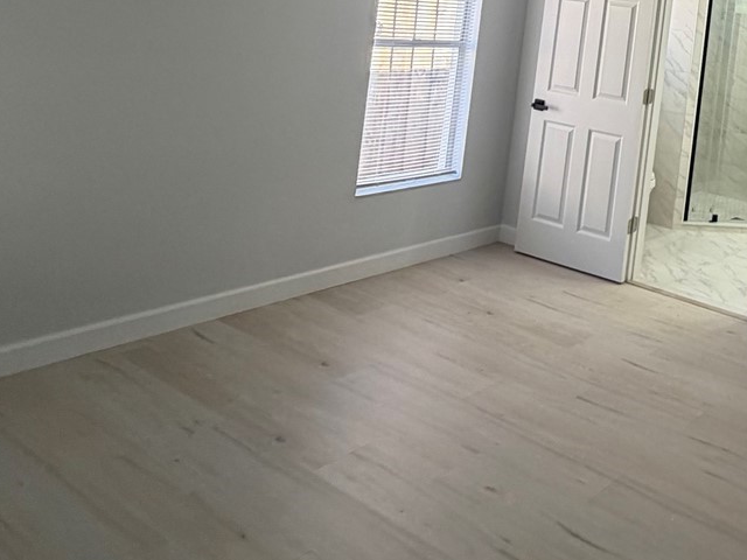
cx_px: 795
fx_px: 755
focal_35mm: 35
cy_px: -1
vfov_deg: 36.5
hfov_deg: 42.8
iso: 125
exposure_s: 1/120
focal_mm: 2.22
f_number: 2.2
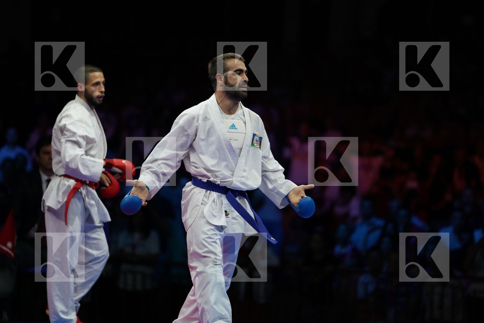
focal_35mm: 200
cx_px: 242
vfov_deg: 6.9
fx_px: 2689
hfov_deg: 10.3
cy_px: 162
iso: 1000
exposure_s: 1/1000
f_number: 2.8
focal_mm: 200
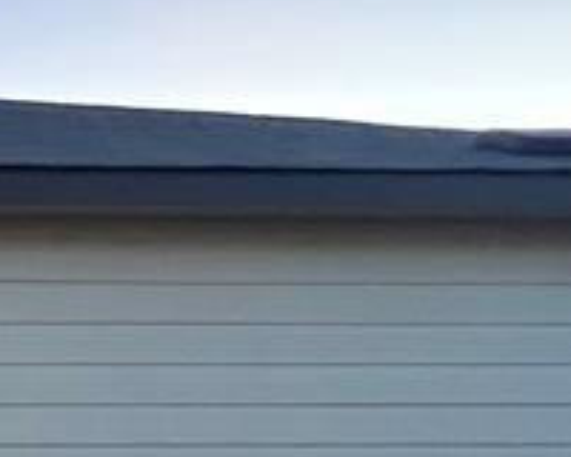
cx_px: -208
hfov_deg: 24.6
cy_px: 594
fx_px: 1098
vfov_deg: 21.3
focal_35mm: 65
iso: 800
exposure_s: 1/40
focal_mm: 1.57
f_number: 1.8
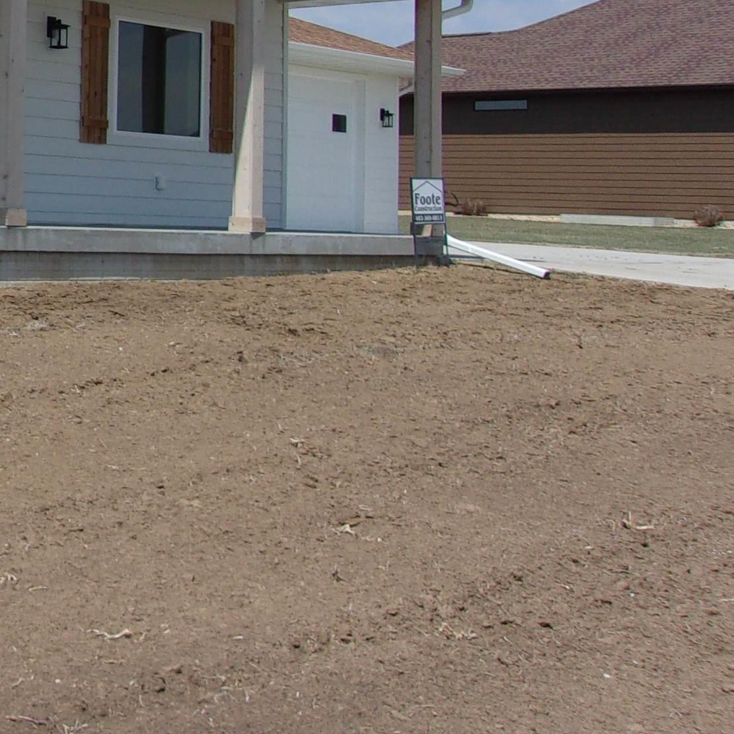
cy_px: 113
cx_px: -264
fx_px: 1583
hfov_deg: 22.8
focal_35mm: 66
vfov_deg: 25.5
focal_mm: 4.9
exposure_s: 1/170
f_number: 10.4
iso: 80
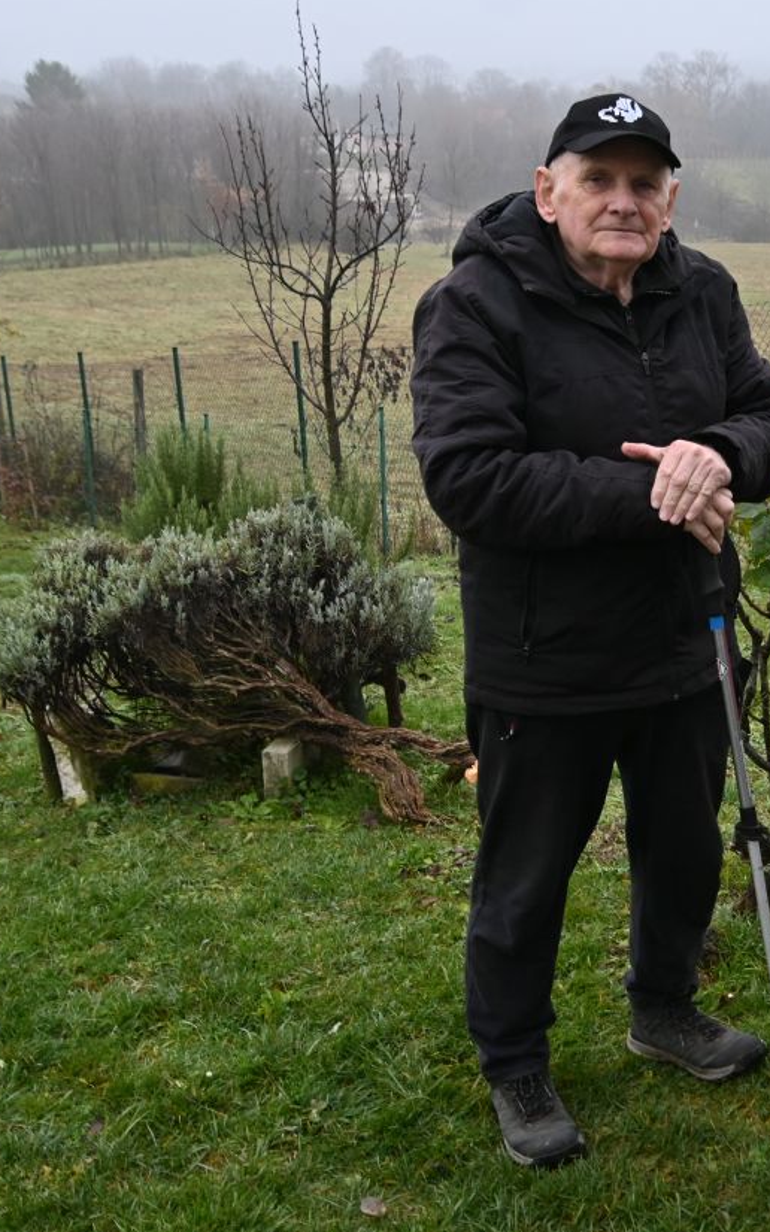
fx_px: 1612
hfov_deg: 25.2
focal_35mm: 48
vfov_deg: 41.8
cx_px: 813
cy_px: 586
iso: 250
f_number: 5.6
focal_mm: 18
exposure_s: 1/80
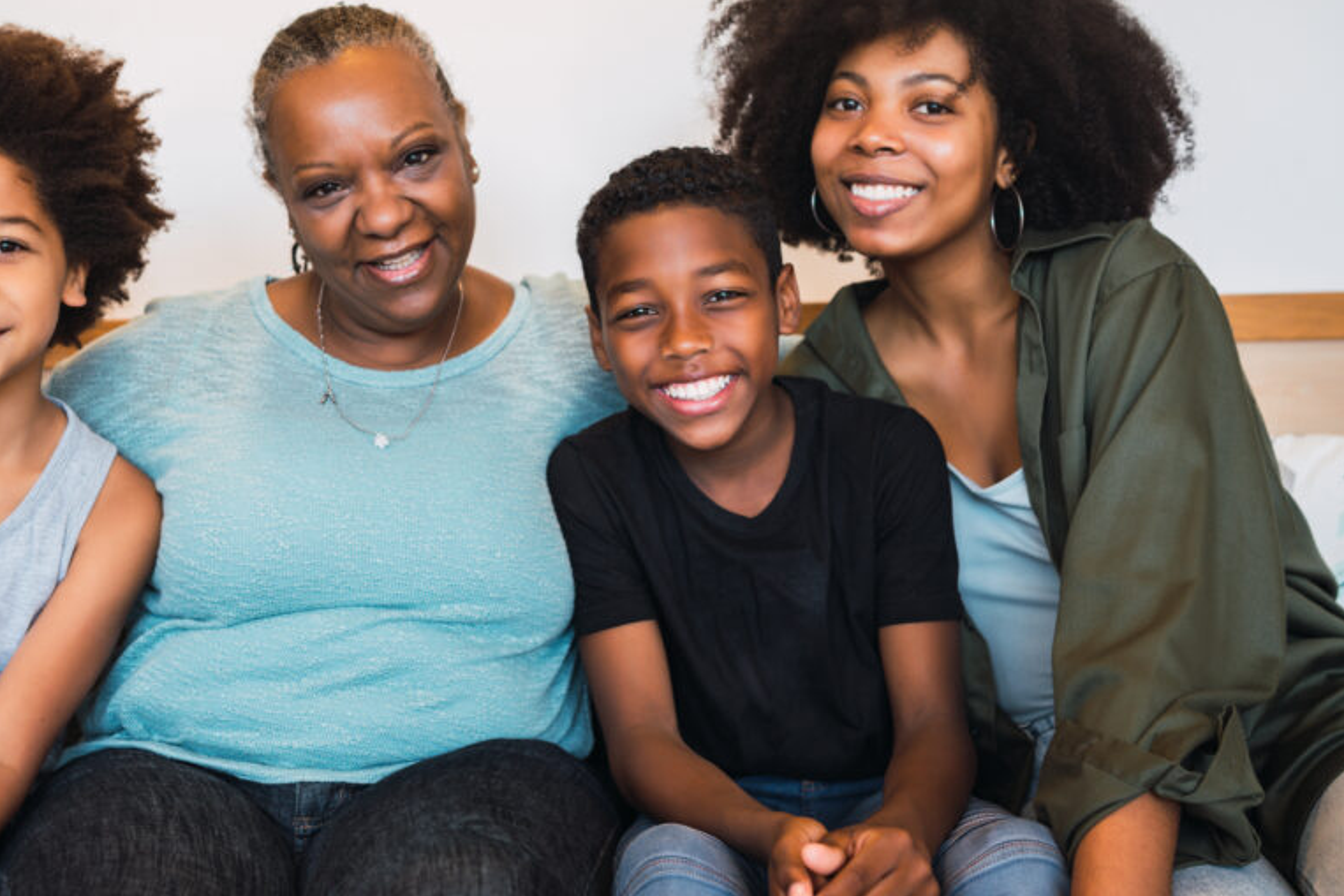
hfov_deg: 41.7
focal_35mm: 47
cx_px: 532
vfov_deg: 28.6
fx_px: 1755
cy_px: 399
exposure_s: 1/80
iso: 320
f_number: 3.2
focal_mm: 35
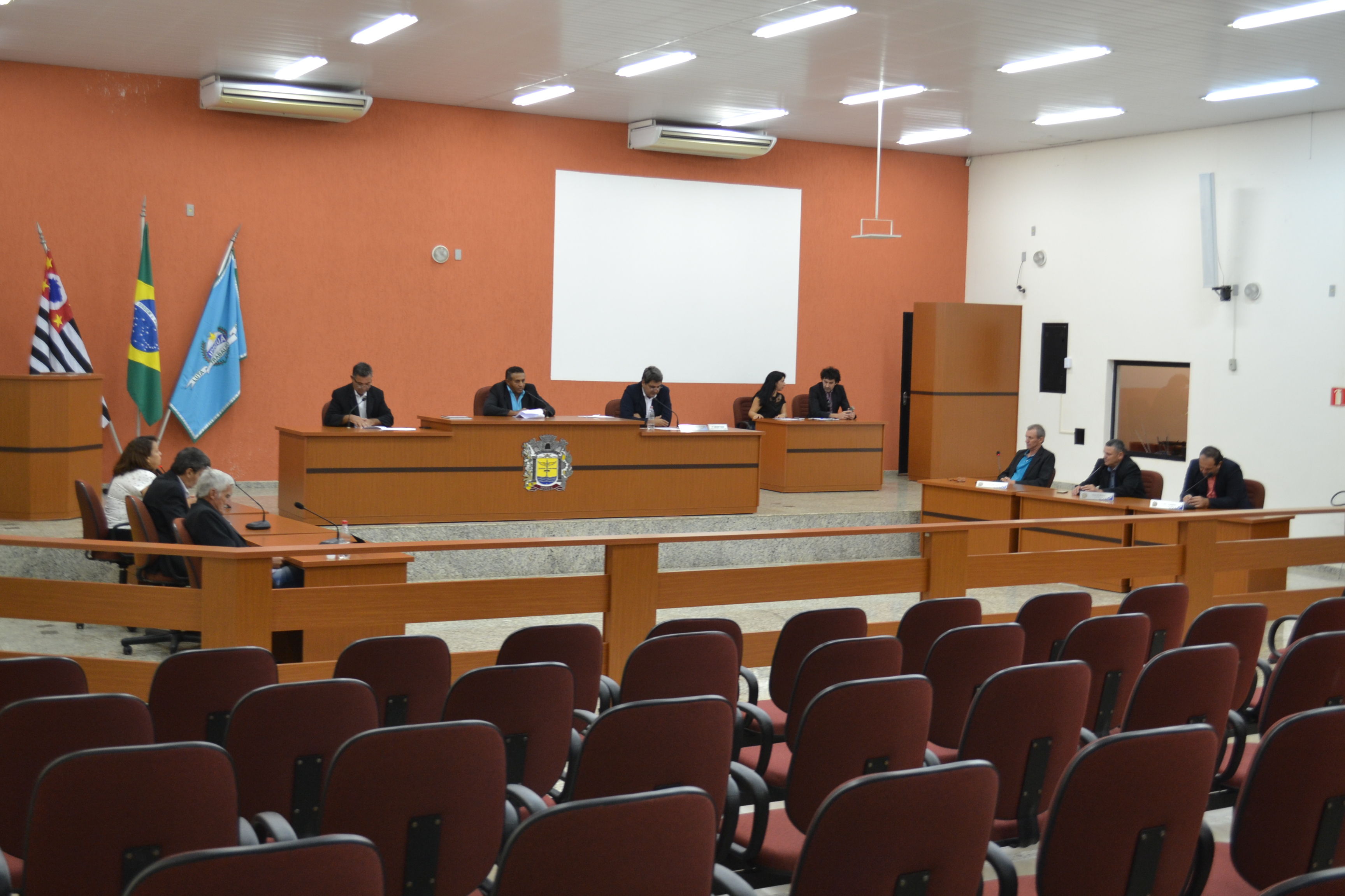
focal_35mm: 42
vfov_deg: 31.9
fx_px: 1569
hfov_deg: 46.4
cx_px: 672
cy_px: 448
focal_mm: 28
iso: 450
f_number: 4.5
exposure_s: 1/15
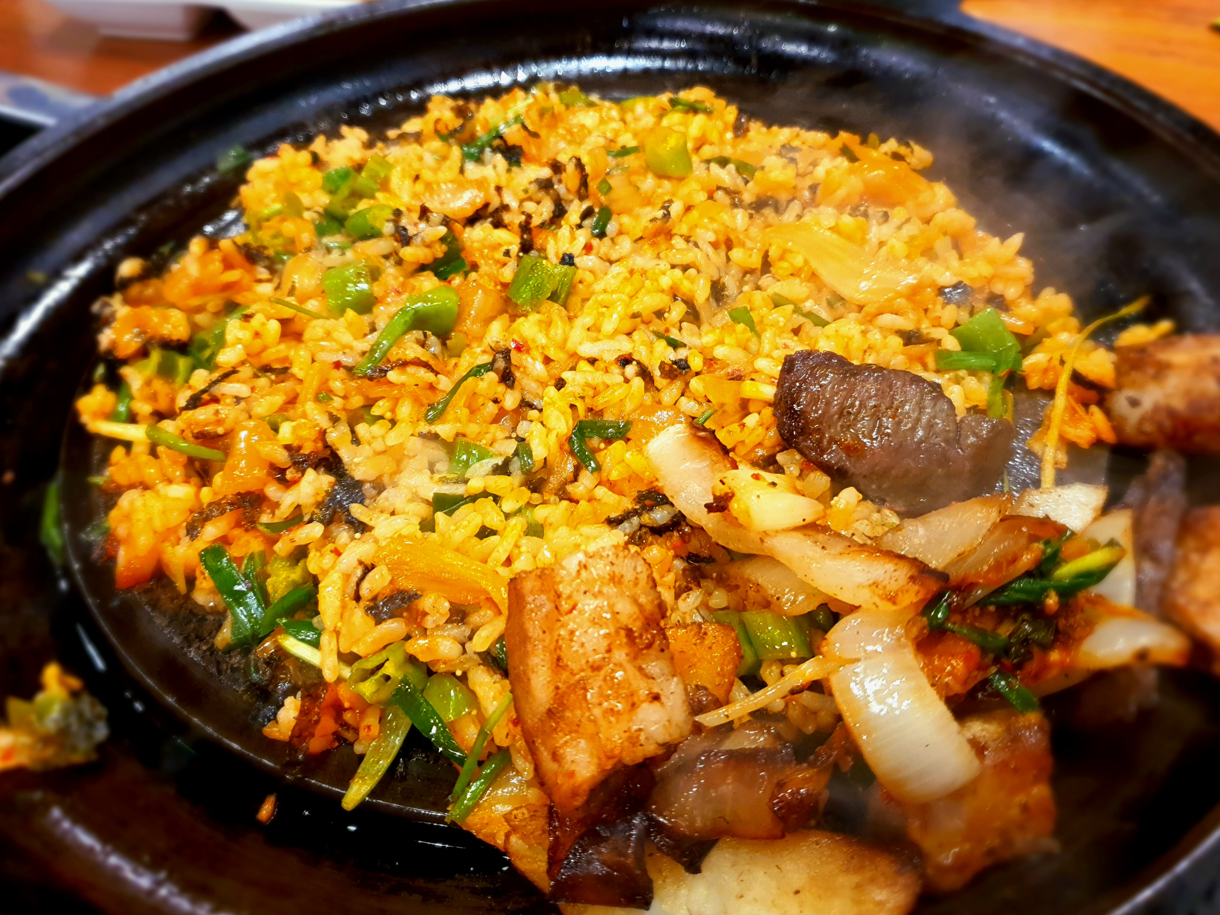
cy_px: 458
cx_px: 610
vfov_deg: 53.1
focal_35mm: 26
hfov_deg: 67.3
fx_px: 916
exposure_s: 1/60.2
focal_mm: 4.3
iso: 250
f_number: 1.5
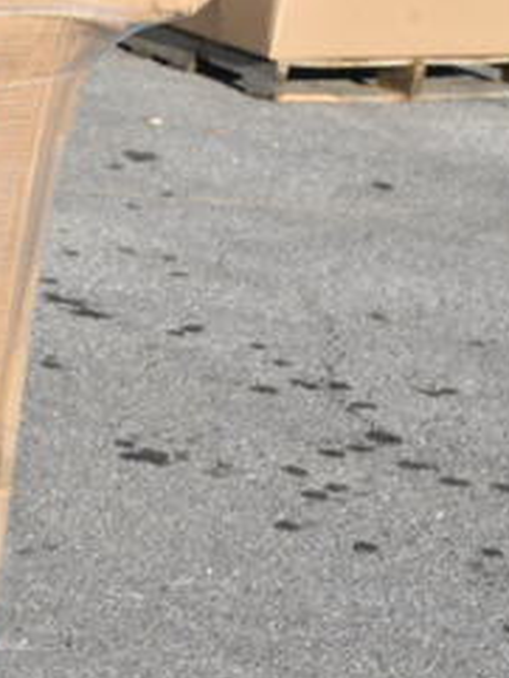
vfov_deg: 13.4
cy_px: 568
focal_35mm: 146
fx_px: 2860
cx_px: -169
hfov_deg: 10.0
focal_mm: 40
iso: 6400
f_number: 20
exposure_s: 1/2500
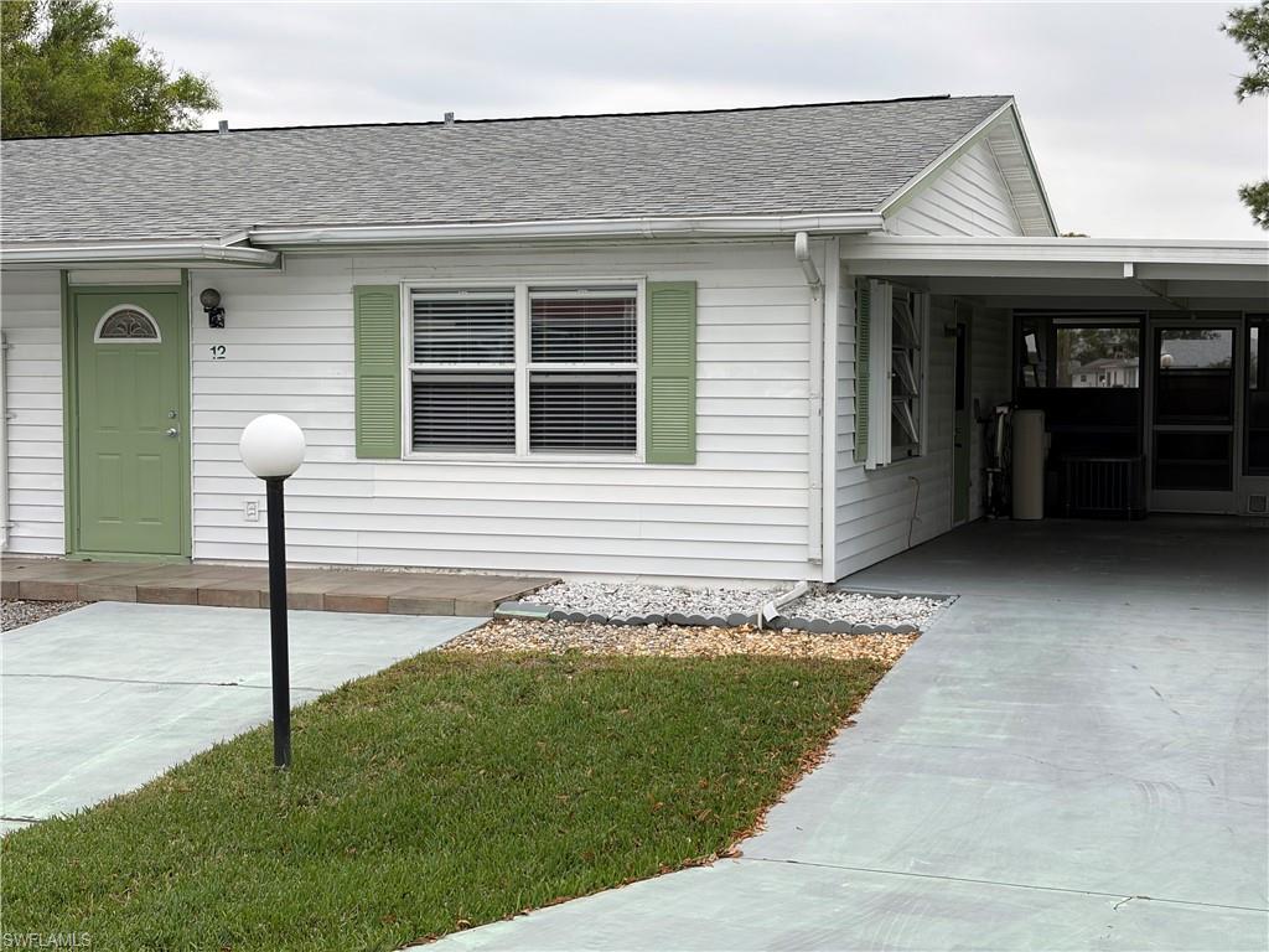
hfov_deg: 36.8
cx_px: 634
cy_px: 476
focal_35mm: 52
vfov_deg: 28.0
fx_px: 1906
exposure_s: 1/552
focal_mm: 5.96
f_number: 1.6
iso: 40
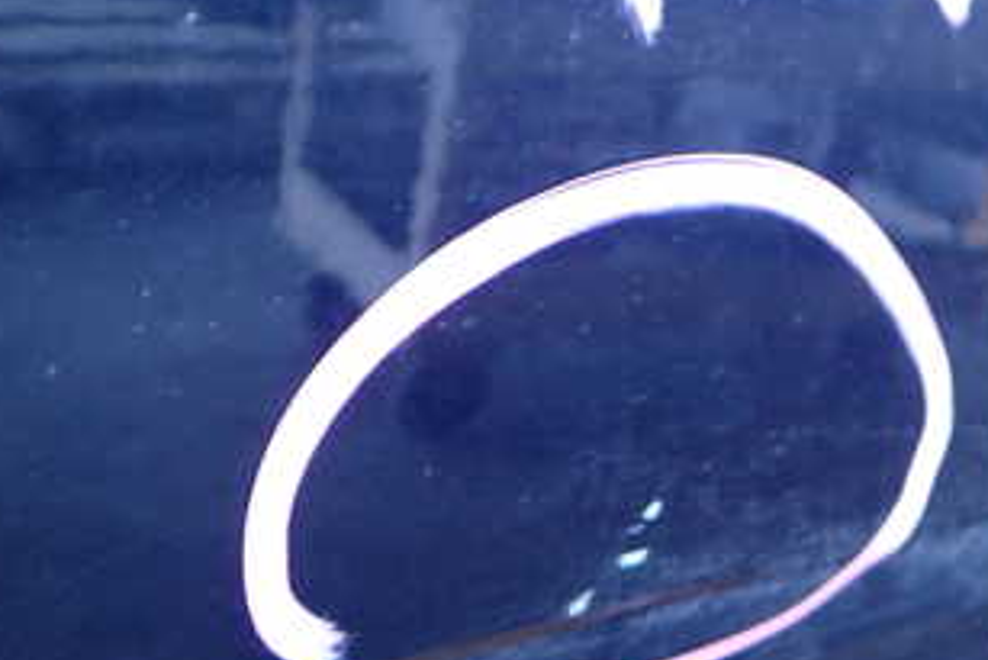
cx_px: 608
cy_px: 248
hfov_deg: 32.7
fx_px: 1675
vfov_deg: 22.2
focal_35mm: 61
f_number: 2.3
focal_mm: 5.4
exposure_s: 1/30
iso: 200
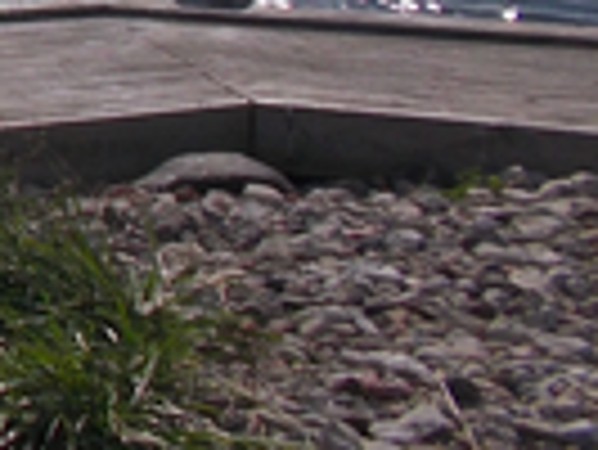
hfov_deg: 12.3
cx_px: -751
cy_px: -346
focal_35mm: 134
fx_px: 2317
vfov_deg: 10.5
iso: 80
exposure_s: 1/400
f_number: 9.3
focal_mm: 4.1
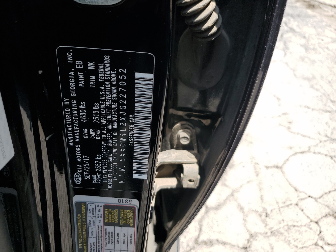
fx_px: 252
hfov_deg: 67.3
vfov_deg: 53.1
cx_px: 168
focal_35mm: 26
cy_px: 126
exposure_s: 1/1250
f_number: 1.5
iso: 50
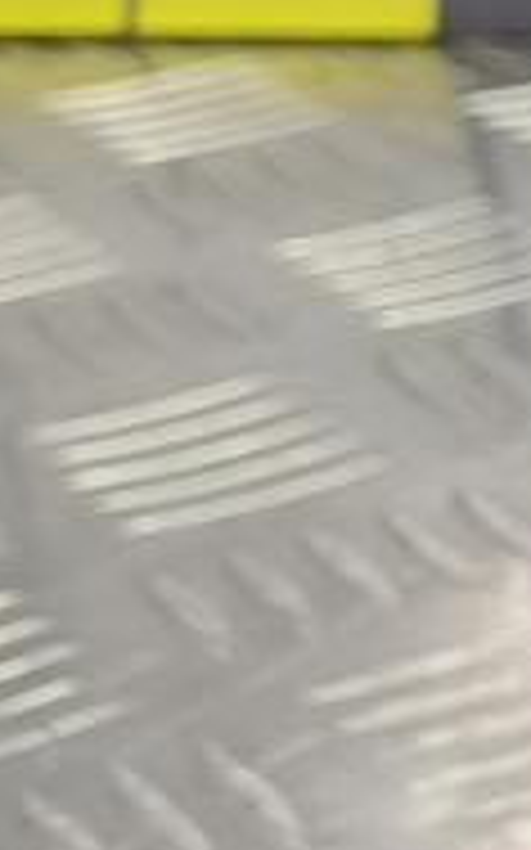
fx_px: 3592
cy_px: 594
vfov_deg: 13.5
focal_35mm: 155
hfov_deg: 6.6
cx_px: 2182
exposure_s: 1/50
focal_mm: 4.11
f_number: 1.6
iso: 150
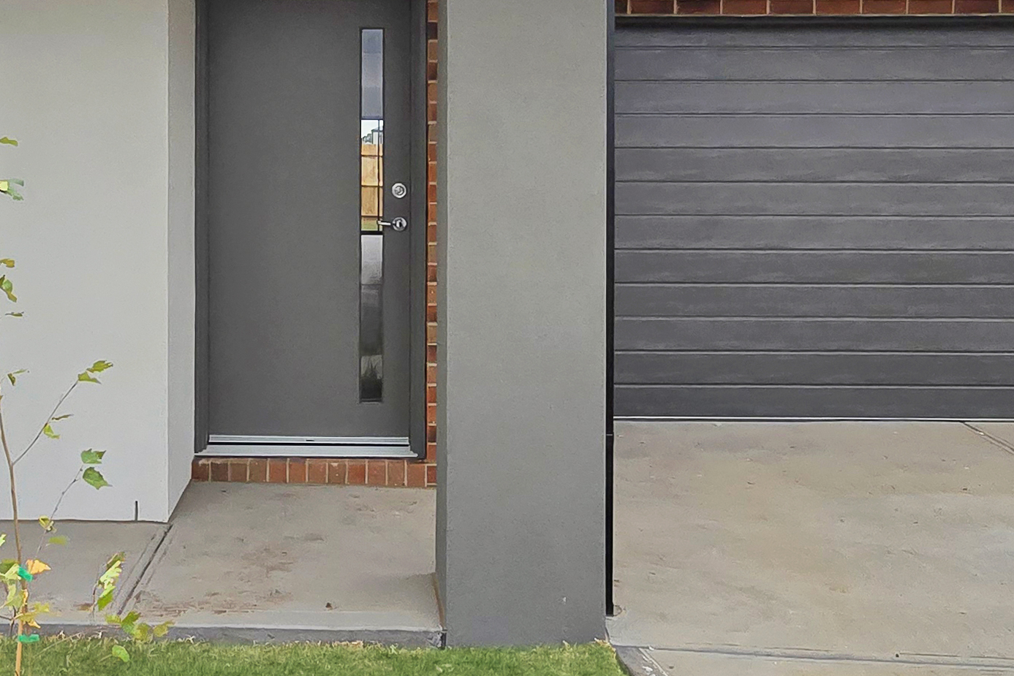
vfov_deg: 33.9
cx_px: 362
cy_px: 228
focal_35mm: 39
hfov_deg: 48.9
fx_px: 1099
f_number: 2.2
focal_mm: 2.2
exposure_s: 1/2000
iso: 125
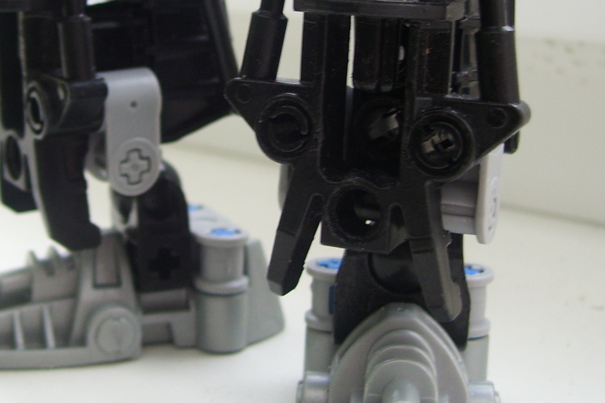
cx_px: 192
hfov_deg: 28.6
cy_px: 132
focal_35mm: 70
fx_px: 1176
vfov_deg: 19.4
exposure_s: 1/60
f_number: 2.7
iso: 80
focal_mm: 6
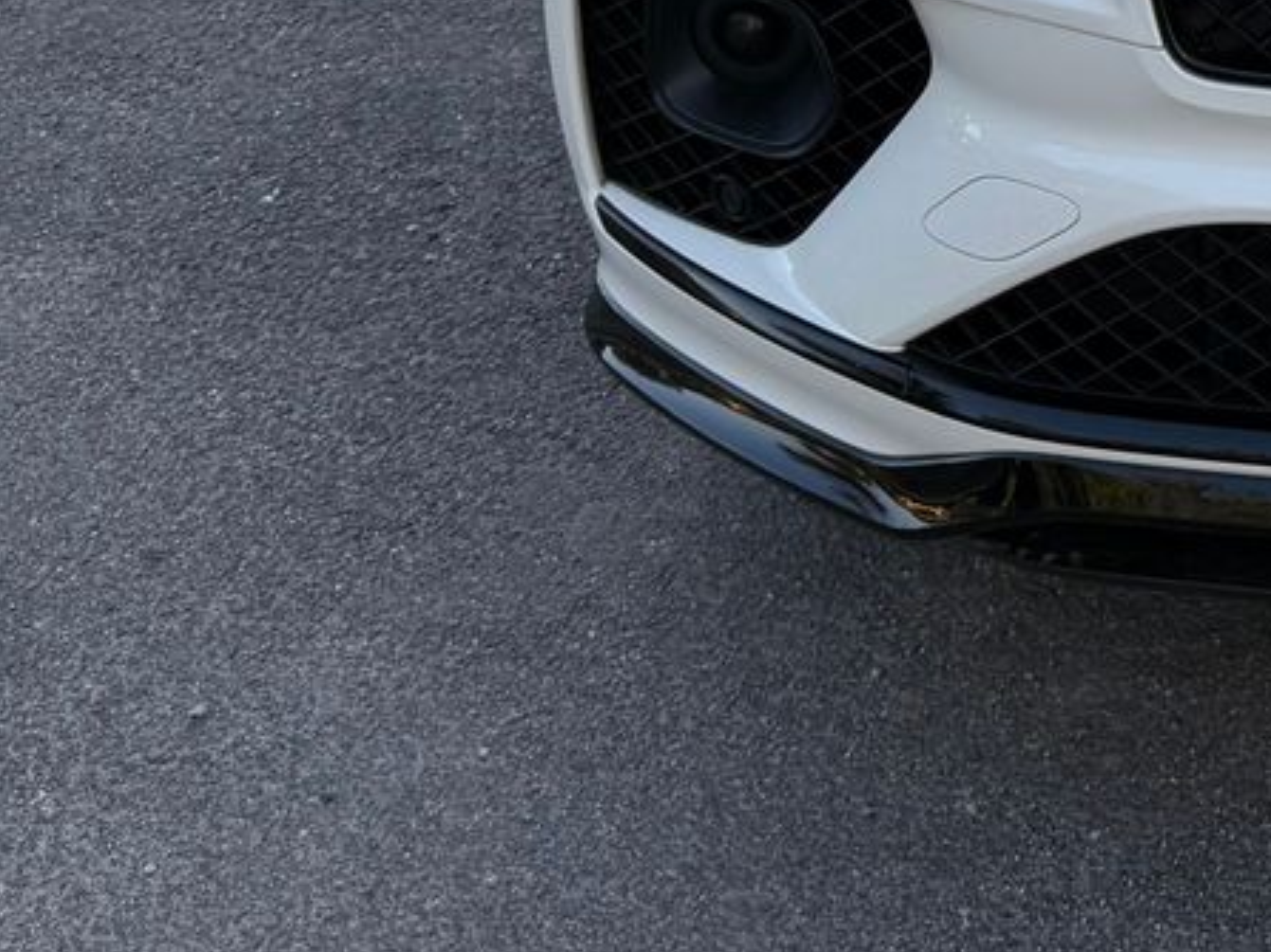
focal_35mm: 86
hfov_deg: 20.4
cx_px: 1743
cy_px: -654
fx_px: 3157
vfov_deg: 15.3
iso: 80
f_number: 1.78
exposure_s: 1/750
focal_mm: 6.76
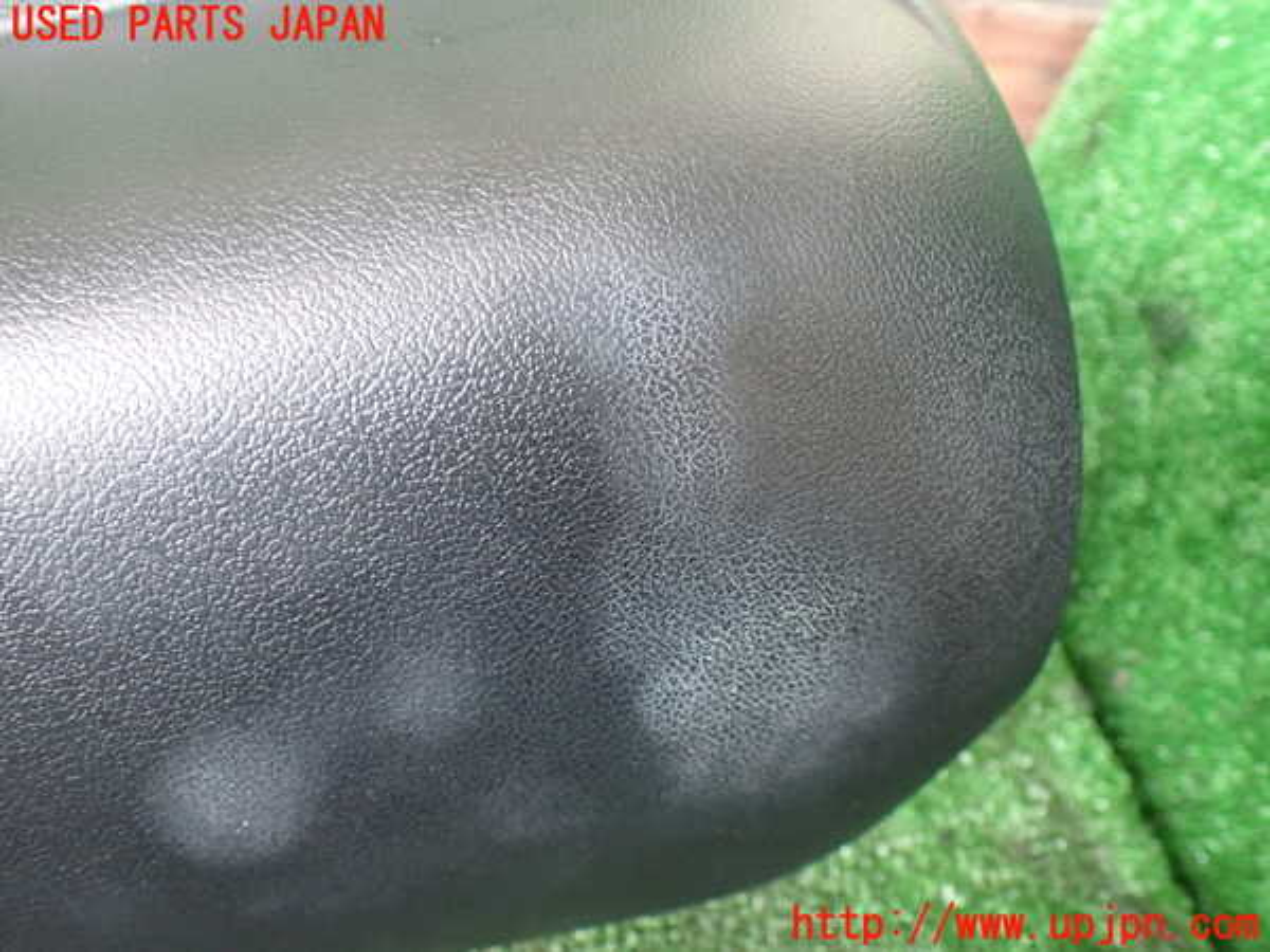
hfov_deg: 60.0
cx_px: 635
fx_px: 1101
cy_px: 476
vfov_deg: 46.8
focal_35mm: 30
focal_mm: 5.4
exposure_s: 1/50
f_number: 2.3
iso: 800
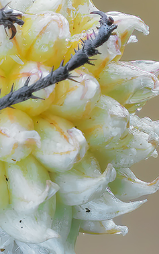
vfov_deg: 3.2
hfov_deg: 2.0
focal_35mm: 654
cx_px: -103
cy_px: 114
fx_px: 4533
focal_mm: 90
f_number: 16
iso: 400
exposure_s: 1/3
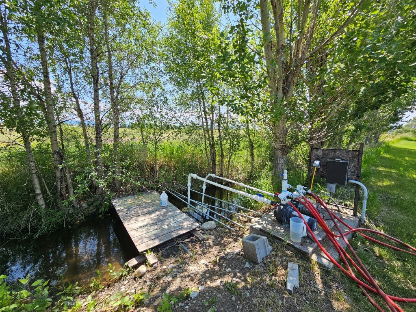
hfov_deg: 106.2
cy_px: 156
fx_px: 156
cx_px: 208
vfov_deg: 89.9
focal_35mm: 13
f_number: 2.2
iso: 50
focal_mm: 2.2
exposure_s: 1/588
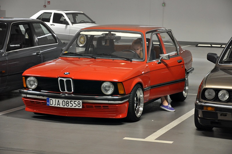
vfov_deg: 13.0
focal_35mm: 105
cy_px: 77
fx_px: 676
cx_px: 116
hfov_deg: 19.5
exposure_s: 1/25
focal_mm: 70
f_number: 5.3
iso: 1600
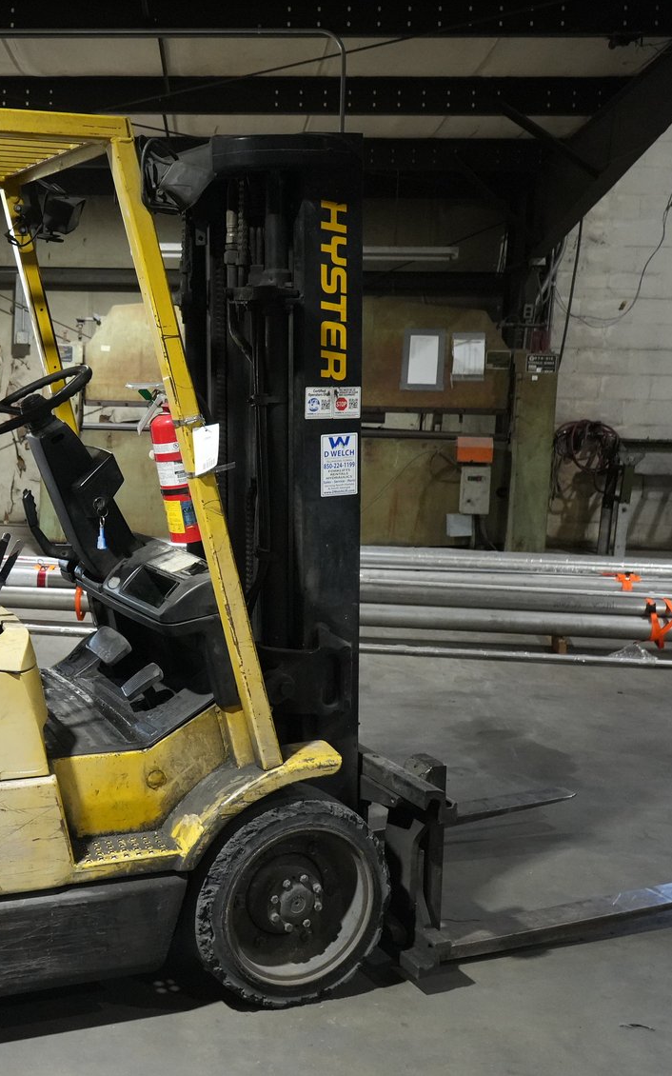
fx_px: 1260
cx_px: 88
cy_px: 537
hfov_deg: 28.9
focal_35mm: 43
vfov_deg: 46.2
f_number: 5.6
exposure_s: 1/250
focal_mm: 28
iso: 4000
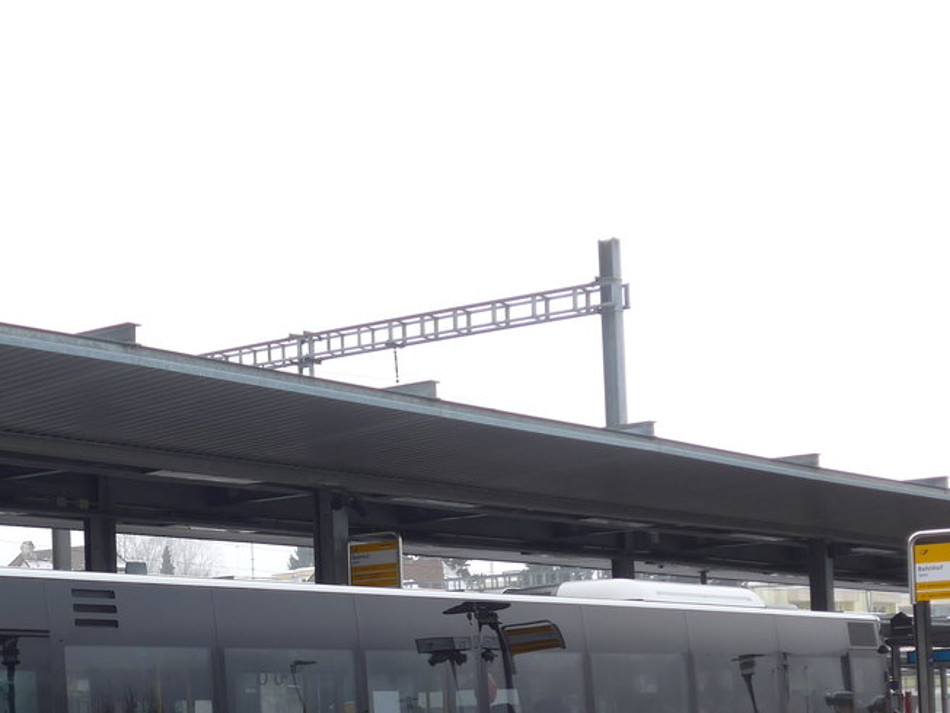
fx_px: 2223
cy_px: 655
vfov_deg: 17.9
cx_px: 197
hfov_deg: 23.8
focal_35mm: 81
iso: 80
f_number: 2.8
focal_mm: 9
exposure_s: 1/320
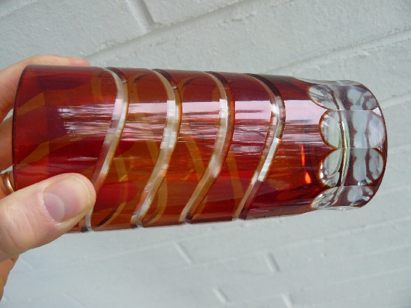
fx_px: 427
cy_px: 154
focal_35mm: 36
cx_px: 206
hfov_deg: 51.4
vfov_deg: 39.7
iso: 100
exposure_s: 1/80
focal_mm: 6
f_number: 2.8
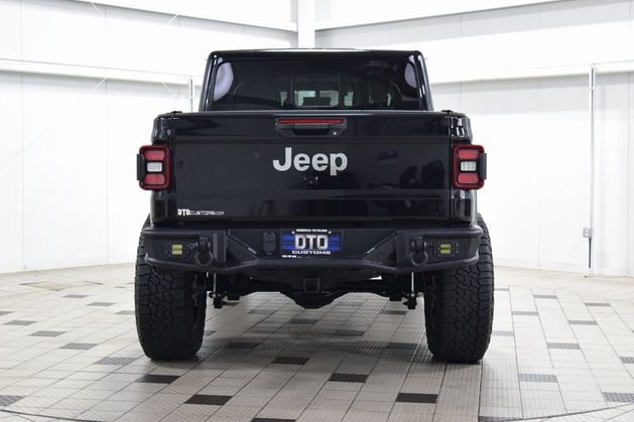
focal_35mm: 58
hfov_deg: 34.5
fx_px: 1021
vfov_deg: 23.4
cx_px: 314
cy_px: 210
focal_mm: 38
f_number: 6.3
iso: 1100
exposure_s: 1/15
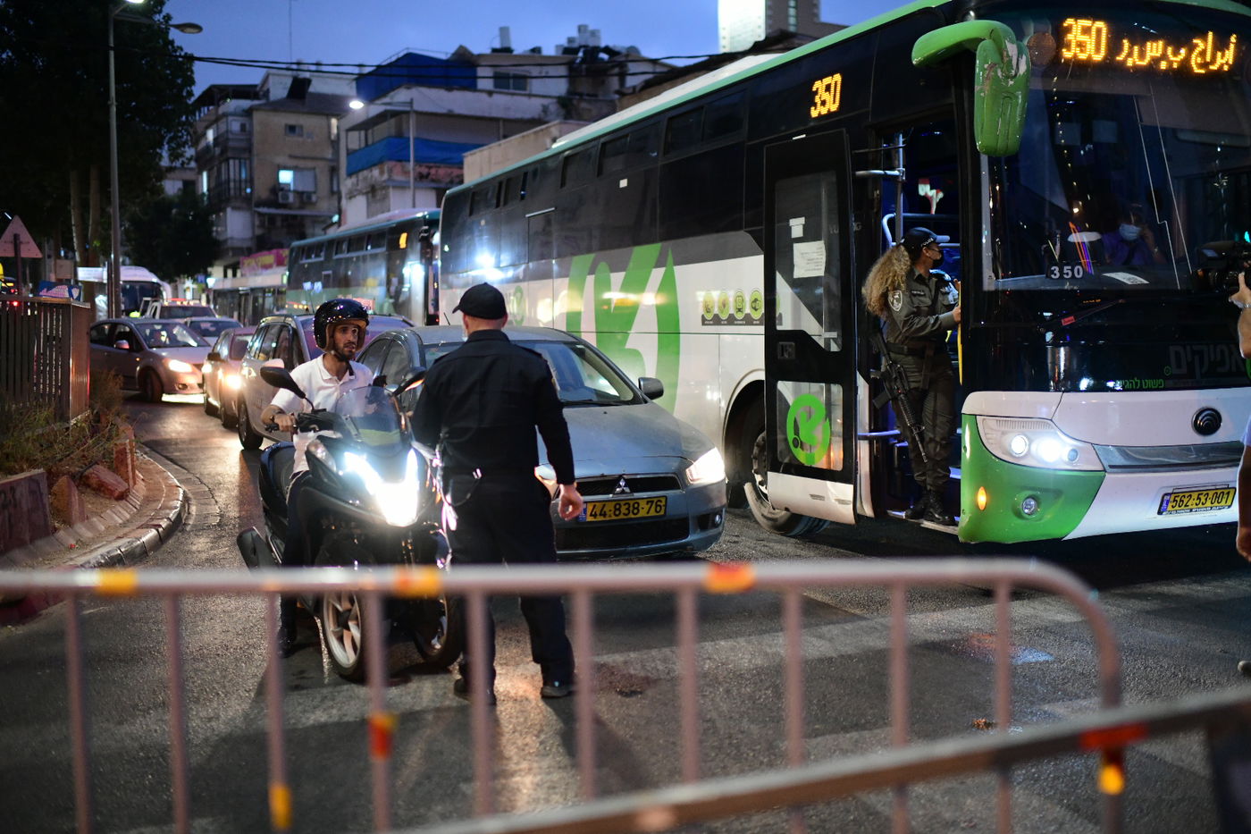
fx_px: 1216
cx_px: 626
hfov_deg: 54.4
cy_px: 417
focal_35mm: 35
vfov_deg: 37.8
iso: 4000
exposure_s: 1/250
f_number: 1.4
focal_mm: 35
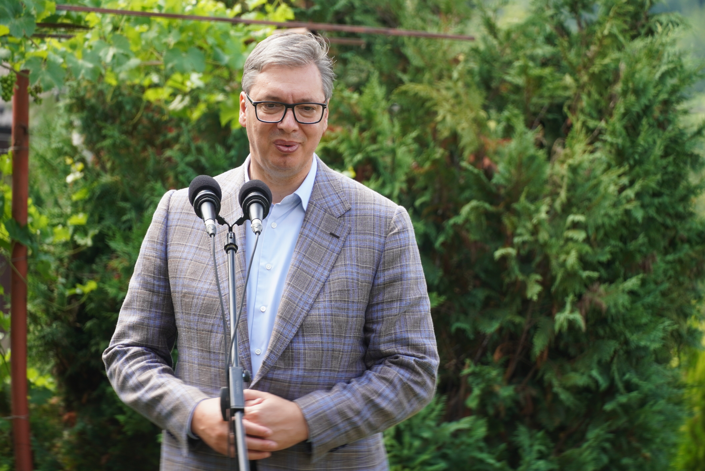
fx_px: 3968
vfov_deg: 6.8
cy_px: 236
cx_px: 352
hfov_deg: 10.2
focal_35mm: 202
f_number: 5.6
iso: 250
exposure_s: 1/160
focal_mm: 135
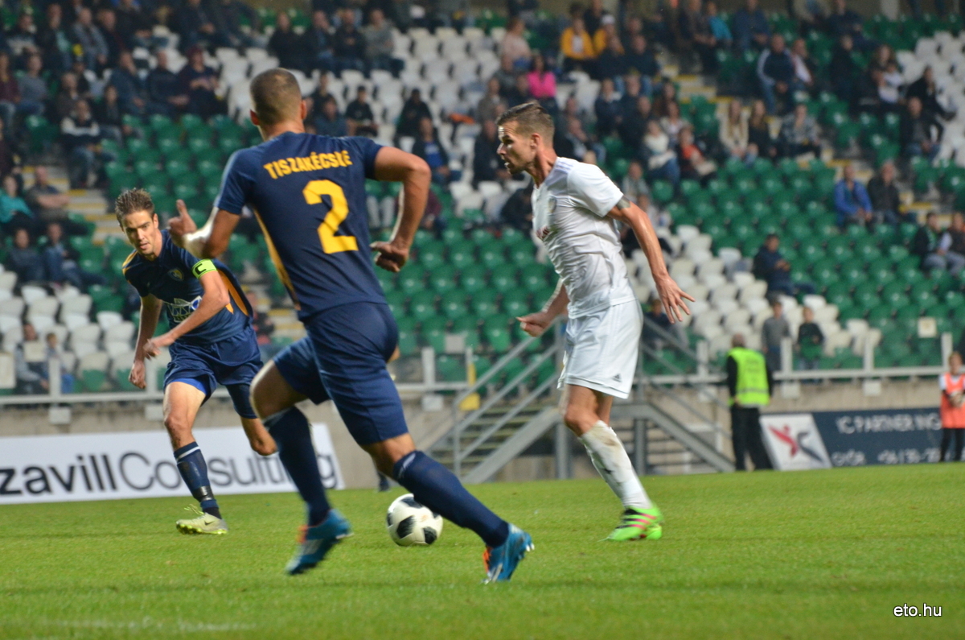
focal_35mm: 315
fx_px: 8427
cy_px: 320
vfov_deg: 4.3
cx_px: 482
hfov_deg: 6.6
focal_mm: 210
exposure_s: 1/250
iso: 1600
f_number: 5.3
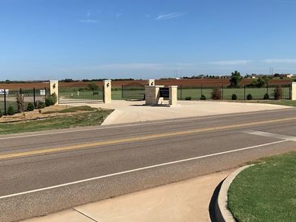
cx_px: 140
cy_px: 94
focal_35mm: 38
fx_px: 325
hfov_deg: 49.0
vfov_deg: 37.6
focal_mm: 3
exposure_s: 1/2801
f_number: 1.8
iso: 20
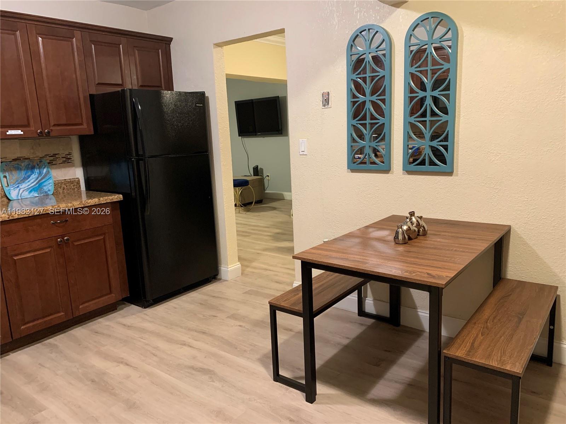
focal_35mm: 26
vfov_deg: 53.1
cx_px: 283
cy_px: 212
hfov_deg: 67.3
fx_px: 425
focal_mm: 4.25
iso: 320
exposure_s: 1/40
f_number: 1.8
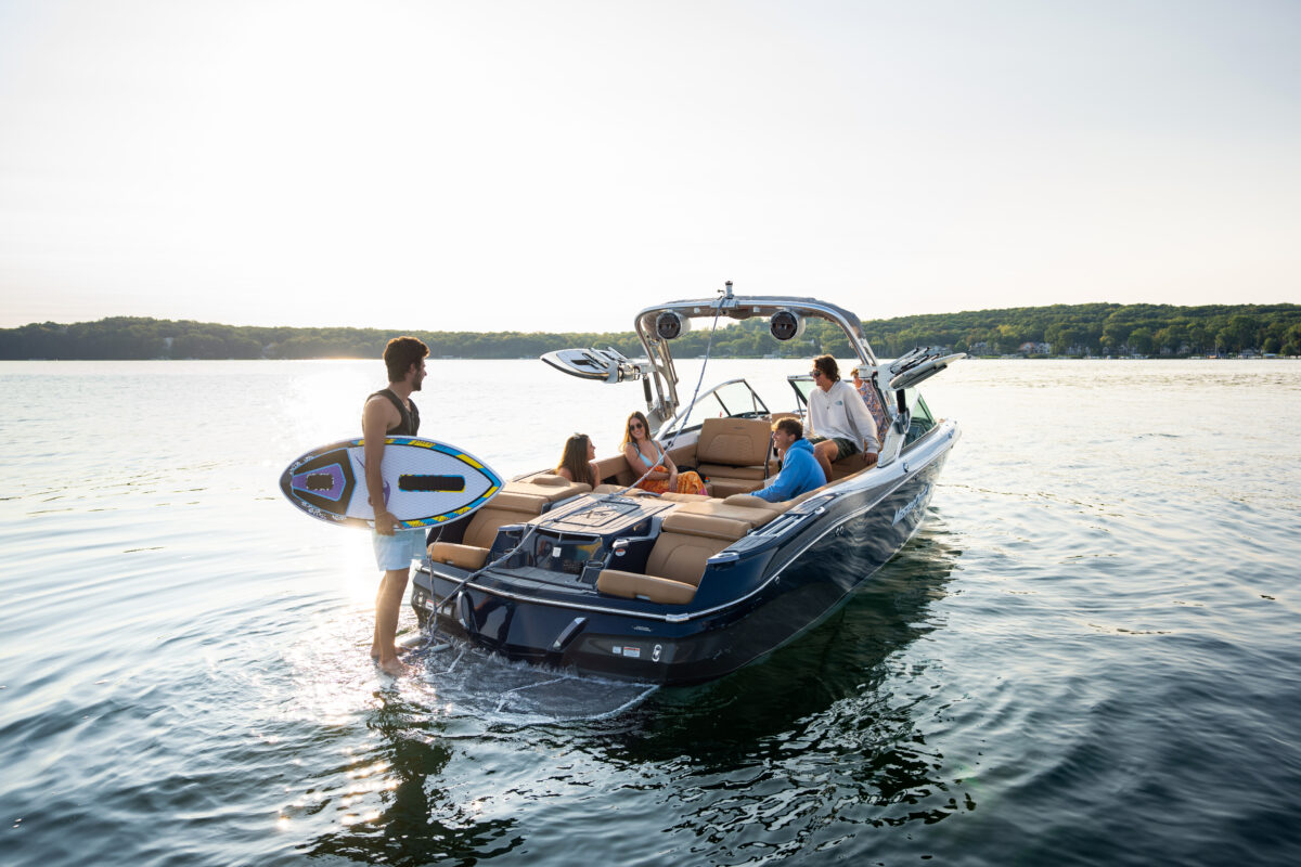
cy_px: 434
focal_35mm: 23
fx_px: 831
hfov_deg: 76.1
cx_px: 650
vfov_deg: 55.1
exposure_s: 1/320
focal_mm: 23
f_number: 4
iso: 100
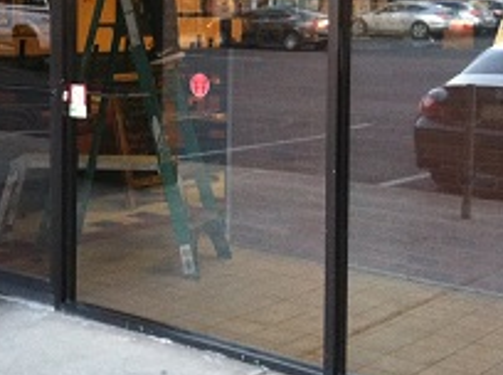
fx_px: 1145
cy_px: 58
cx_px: 175
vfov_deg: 18.4
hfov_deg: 24.7
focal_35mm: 79
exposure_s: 1/15
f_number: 2.8
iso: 320
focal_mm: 3.85
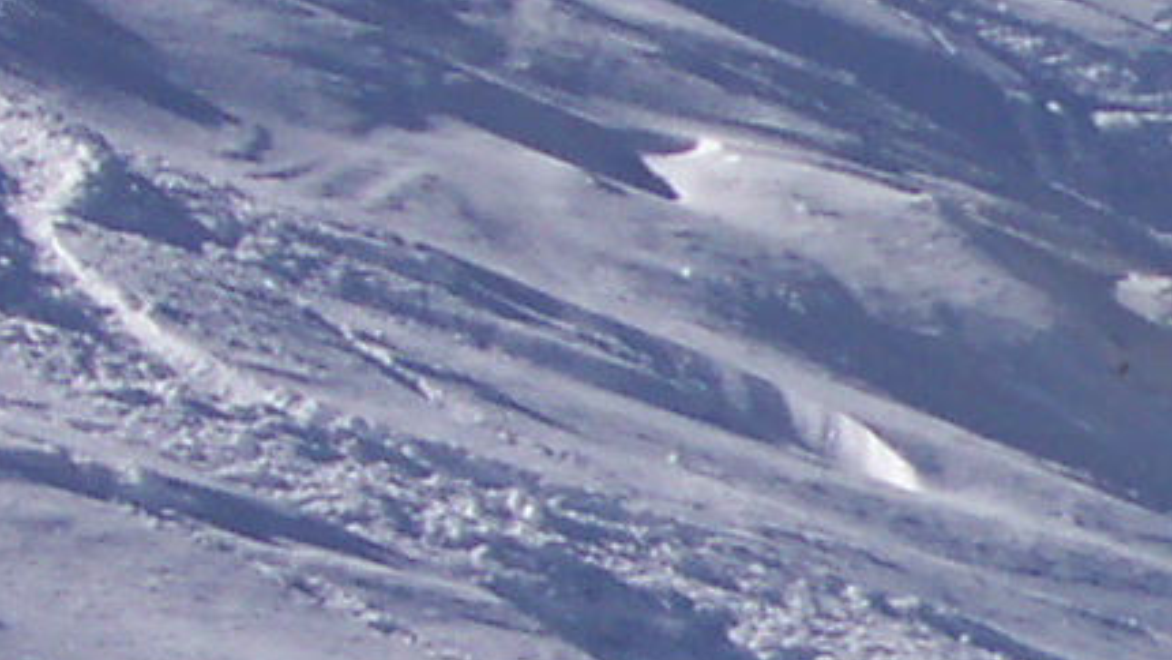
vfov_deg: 6.1
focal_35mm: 200
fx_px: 6216
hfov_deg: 9.9
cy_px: 565
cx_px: 2456
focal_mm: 8
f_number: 4.8
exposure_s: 1/1000
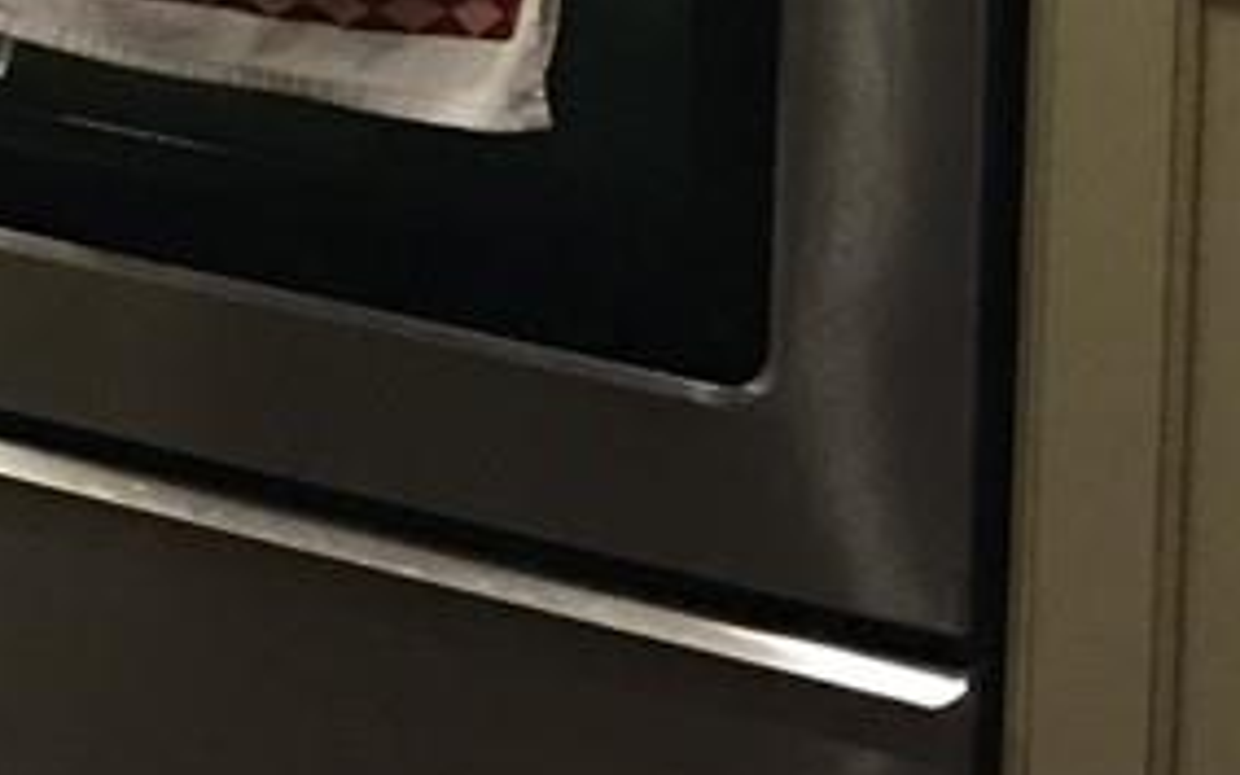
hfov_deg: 11.1
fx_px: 5881
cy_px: -1025
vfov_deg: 7.1
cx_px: -1139
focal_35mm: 174
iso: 80
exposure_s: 1/15
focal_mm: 4.15
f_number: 2.2
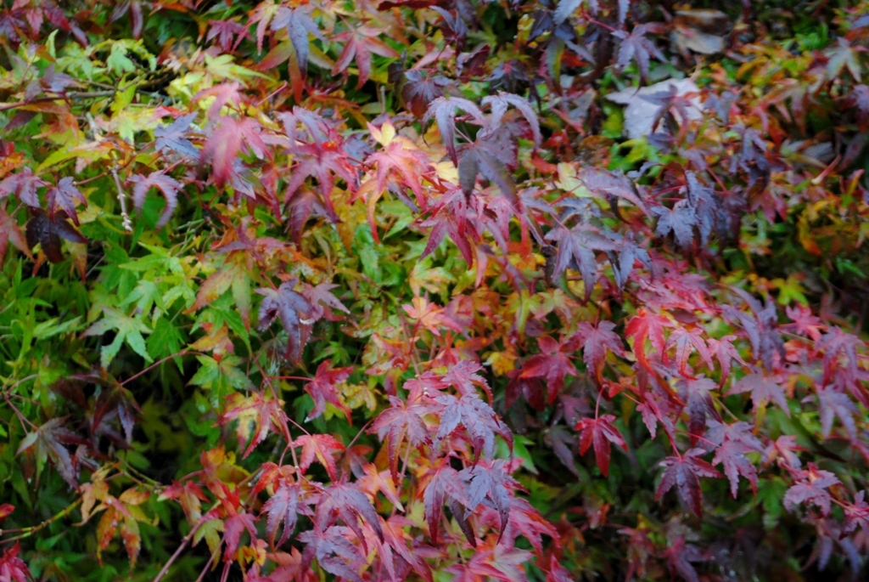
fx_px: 1993
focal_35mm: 82
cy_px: 291
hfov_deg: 24.6
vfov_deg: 16.6
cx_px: 434
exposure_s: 1/30
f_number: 5.6
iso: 280
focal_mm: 55
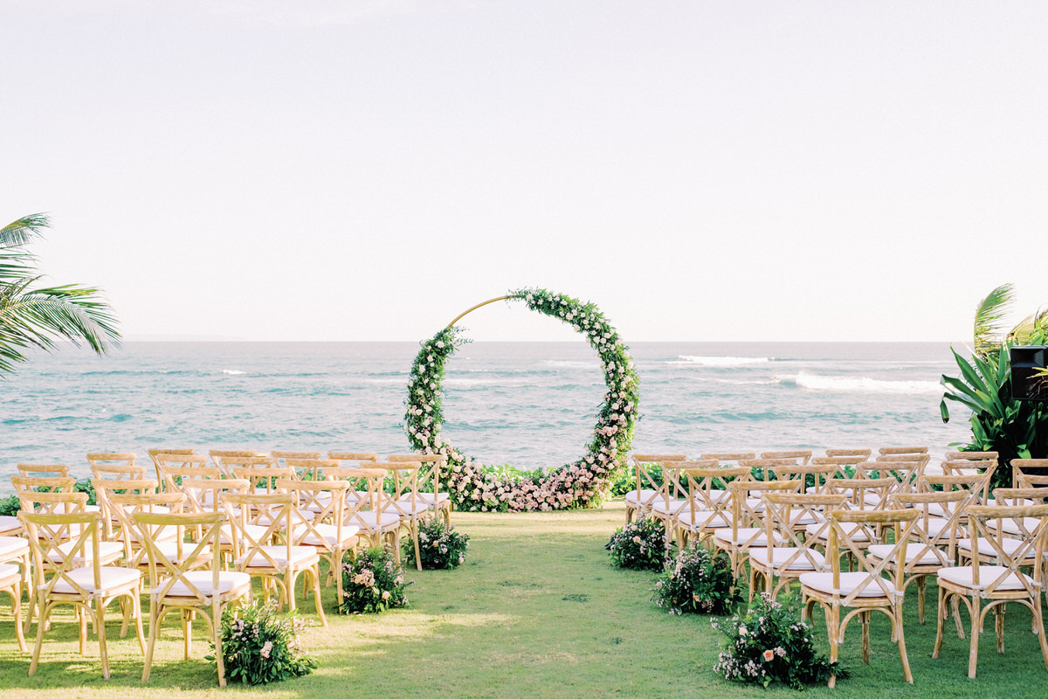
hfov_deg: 54.4
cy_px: 350
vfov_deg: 37.9
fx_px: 1019
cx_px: 524
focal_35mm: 35
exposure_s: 1/750
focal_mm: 23
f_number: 3.6
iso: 200
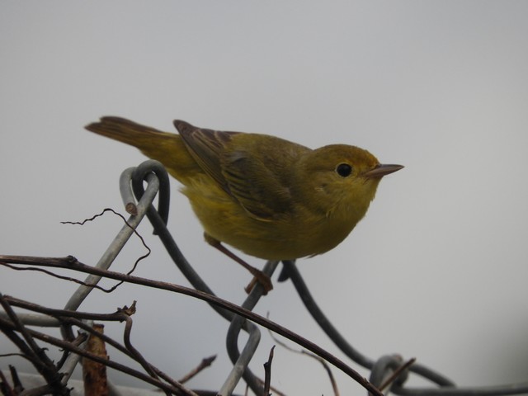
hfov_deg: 1.8
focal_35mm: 1100
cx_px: 264
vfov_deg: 1.4
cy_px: 198
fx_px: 16778
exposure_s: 1/250
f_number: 5.6
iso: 220
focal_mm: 197.1
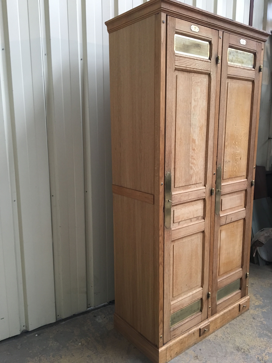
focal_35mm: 29
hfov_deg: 48.2
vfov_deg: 61.7
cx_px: 136
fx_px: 304
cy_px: 182
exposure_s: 1/33
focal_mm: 4.15
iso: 160
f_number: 2.2
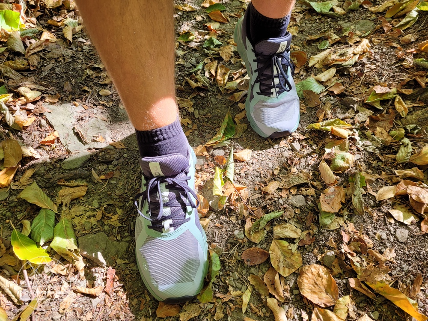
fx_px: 321
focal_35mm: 26
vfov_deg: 53.1
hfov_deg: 67.3
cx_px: 214
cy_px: 160
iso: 40
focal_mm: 5.4
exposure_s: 1/173
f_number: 1.8
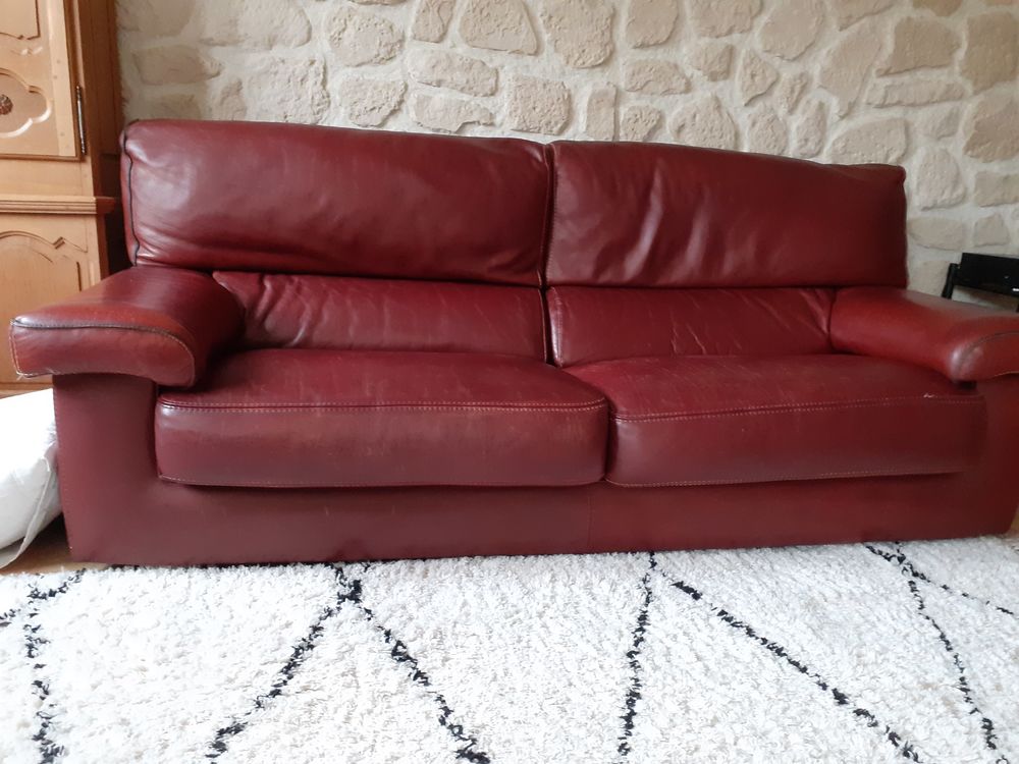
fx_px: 795
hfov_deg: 65.3
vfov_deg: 51.4
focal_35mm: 27
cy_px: 382
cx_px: 510
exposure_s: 1/25
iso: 250
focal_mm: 3.6
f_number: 1.9
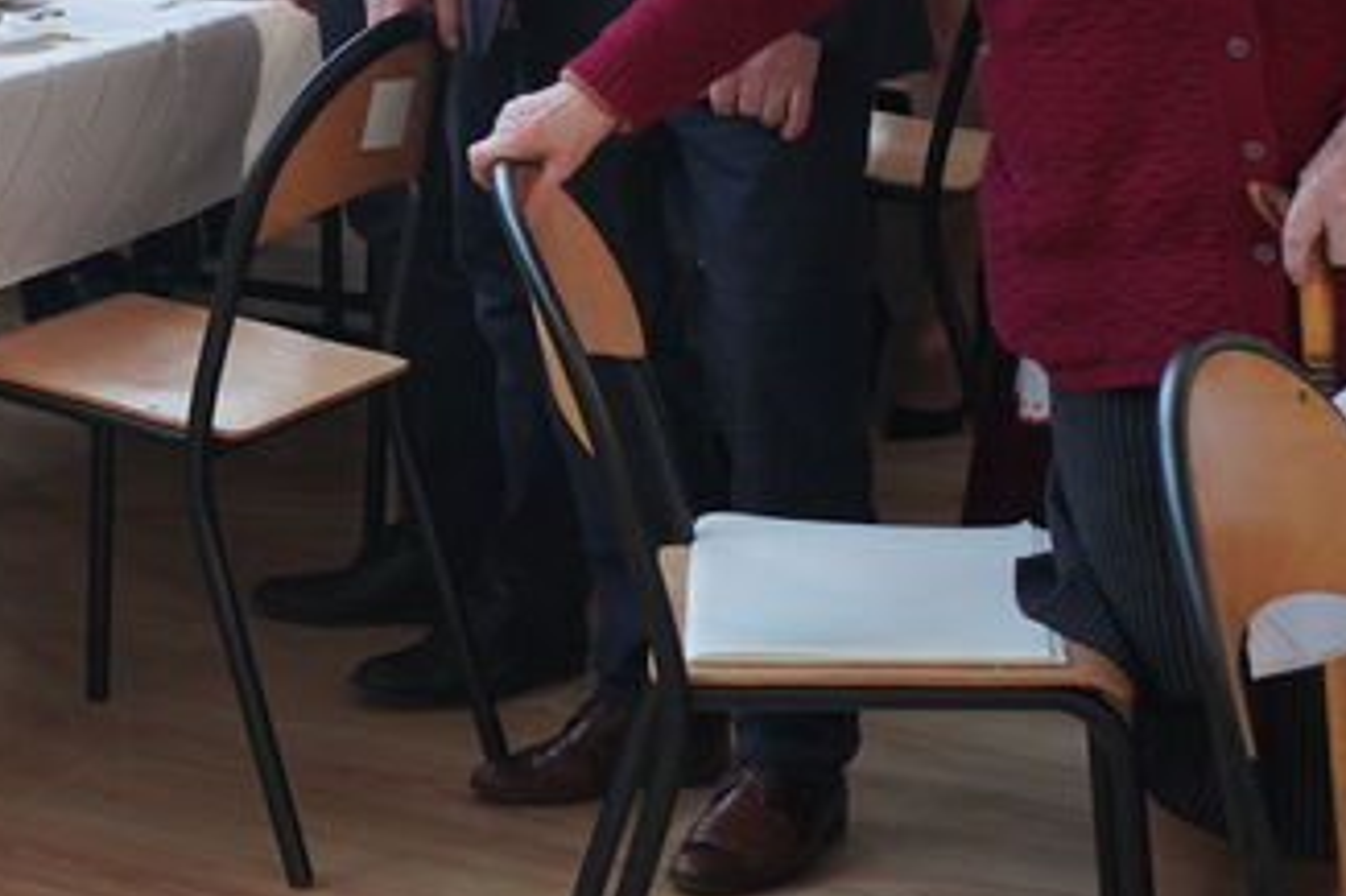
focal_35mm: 110
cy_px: -378
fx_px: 4111
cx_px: -293
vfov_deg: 12.0
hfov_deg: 17.7
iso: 2500
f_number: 4
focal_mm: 35
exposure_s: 1/160
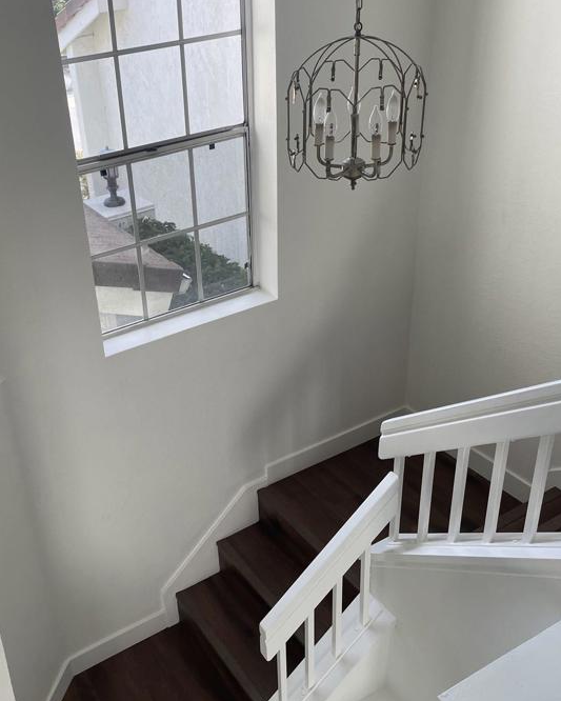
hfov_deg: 37.8
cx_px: 184
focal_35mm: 39
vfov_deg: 46.8
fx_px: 809
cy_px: 334
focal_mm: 4.2
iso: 32
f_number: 1.6
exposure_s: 1/237
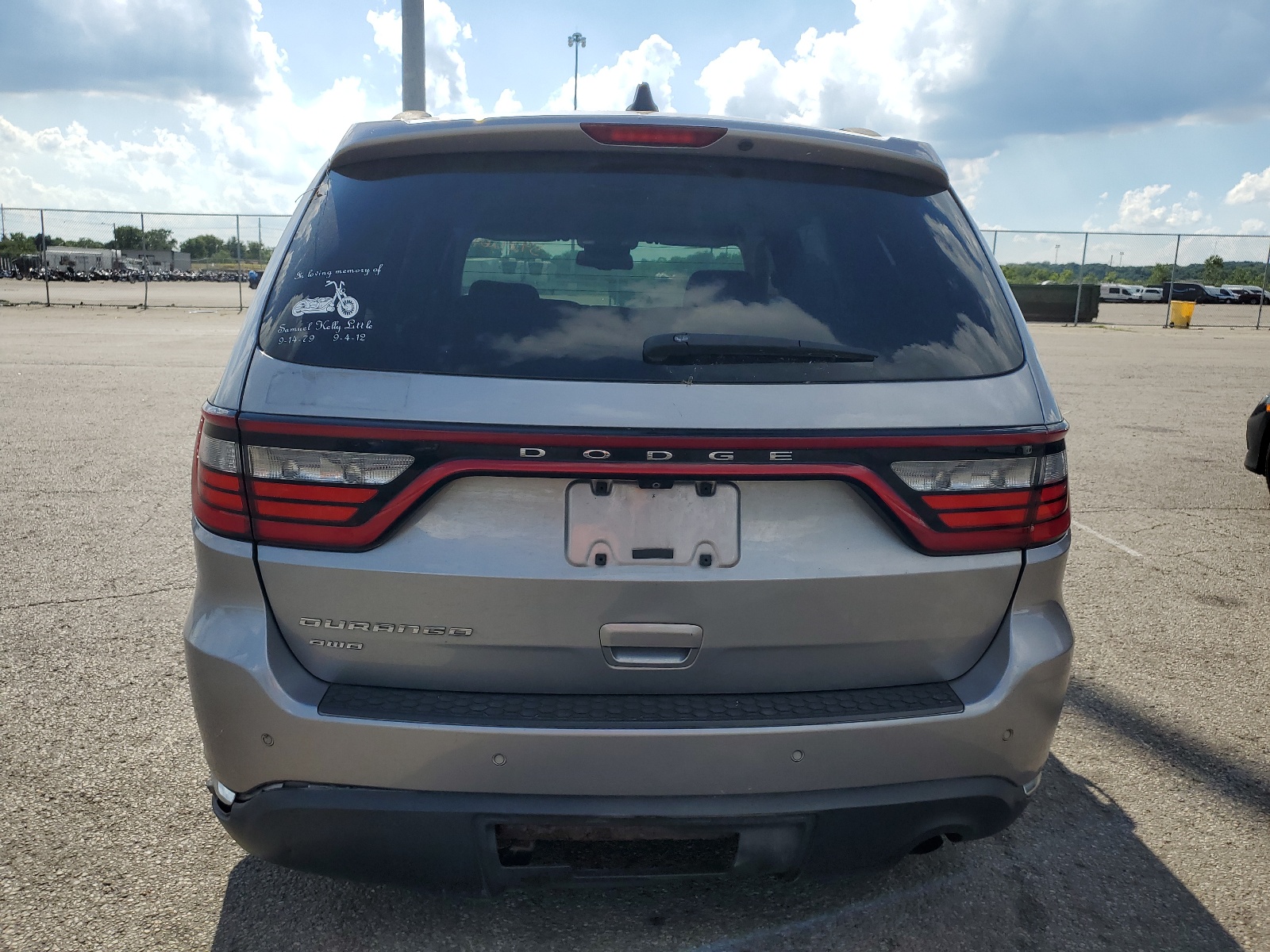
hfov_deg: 67.3
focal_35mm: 26
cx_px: 635
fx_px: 954
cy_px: 476
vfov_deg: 53.1
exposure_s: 1/5000
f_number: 1.5
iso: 50
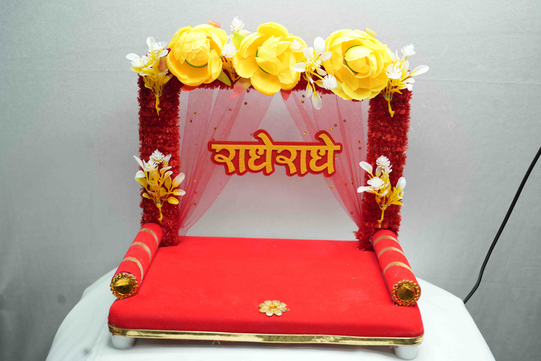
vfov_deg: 31.2
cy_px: 180
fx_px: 646
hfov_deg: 45.4
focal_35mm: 43
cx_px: 270
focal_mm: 43
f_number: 5.6
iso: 320
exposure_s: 1/60
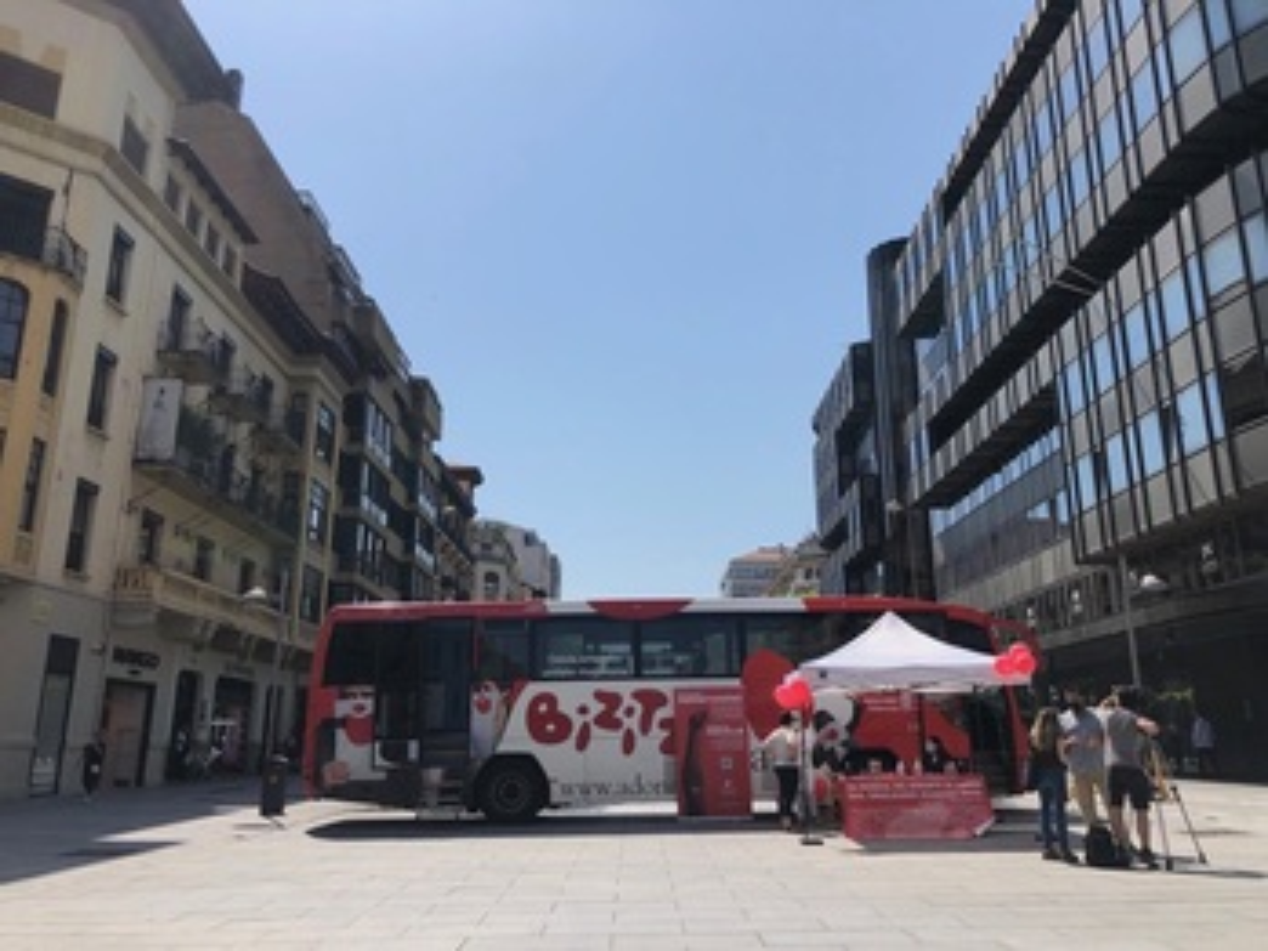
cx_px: 634
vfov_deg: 49.7
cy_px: 476
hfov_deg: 63.4
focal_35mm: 28
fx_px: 1026
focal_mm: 3.99
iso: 20
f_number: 1.8
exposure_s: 1/3436
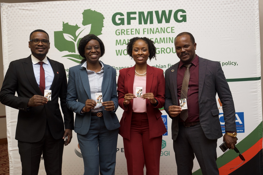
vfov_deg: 29.9
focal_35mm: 45
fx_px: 329
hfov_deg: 43.6
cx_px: 132
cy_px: 88
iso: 800
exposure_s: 1/125
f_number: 3.5
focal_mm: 45
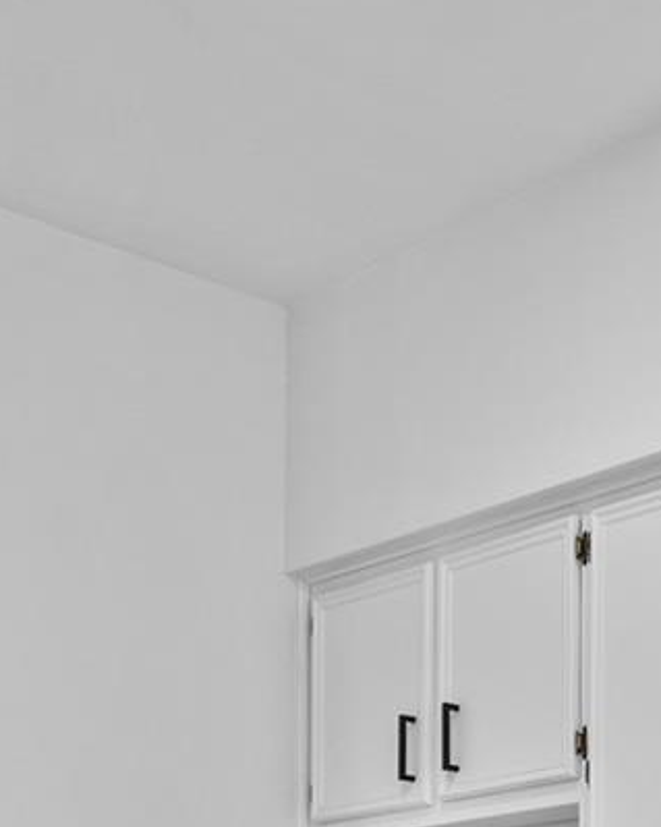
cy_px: 1089
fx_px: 1884
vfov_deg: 22.1
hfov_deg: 18.4
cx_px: 874
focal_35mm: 77
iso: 100
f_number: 9
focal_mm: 16
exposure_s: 1/1.25
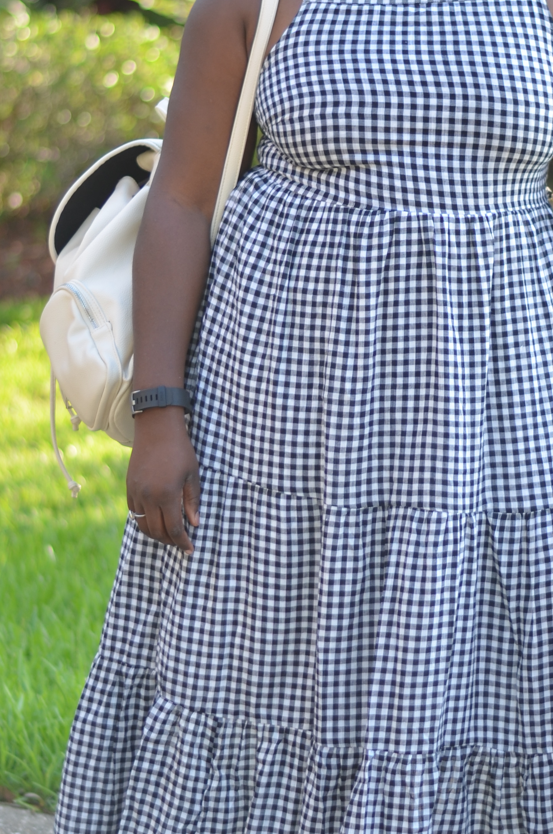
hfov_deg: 8.3
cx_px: 448
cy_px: 421
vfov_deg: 12.6
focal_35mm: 164
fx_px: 3795
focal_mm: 50
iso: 100
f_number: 1.8
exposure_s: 1/500
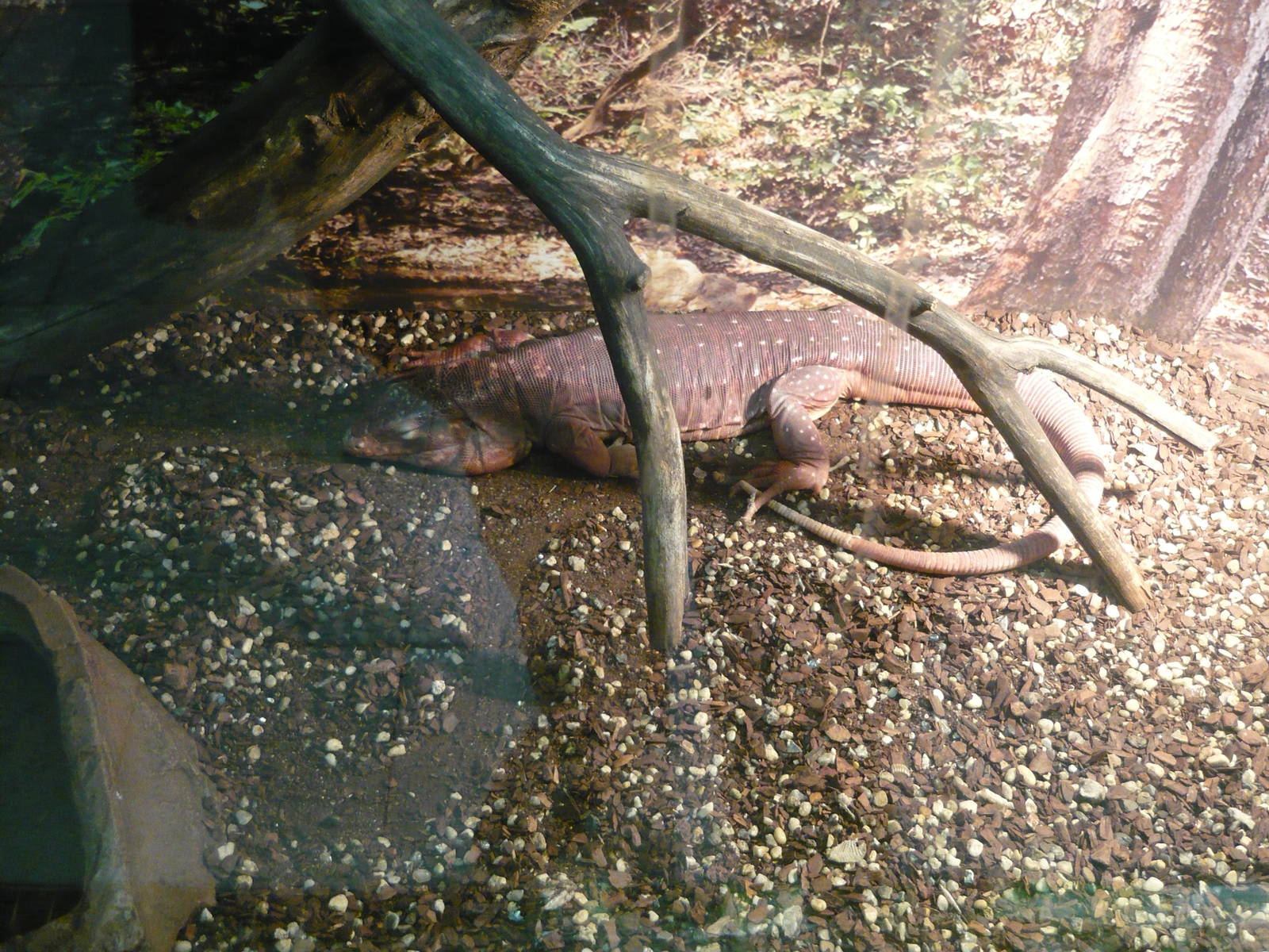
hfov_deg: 55.4
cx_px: 634
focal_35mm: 33
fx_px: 1210
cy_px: 476
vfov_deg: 42.9
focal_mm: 5.5
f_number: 2.8
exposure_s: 1/13
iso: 400
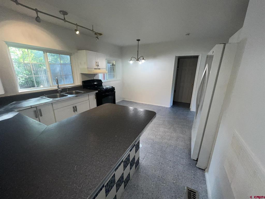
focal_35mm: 13
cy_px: 100
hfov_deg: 106.2
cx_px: 132
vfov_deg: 89.9
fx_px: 100
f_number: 1.8
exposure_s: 1/120
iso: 80
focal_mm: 1.57
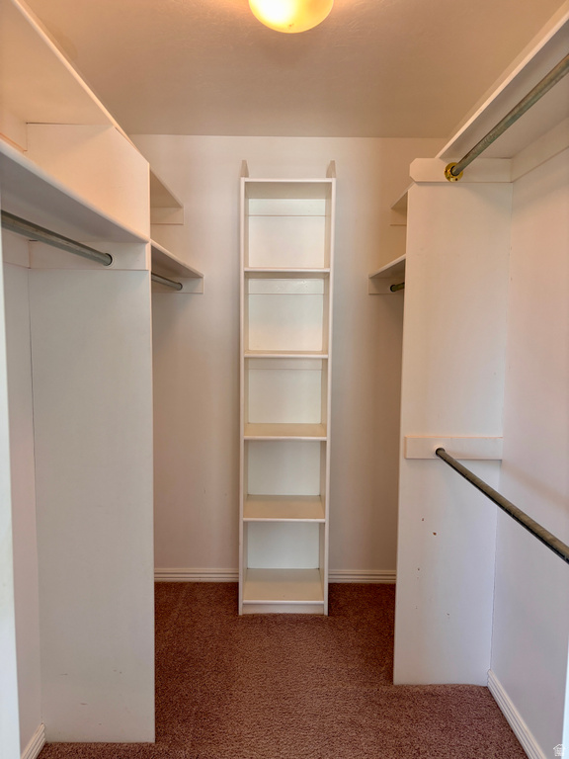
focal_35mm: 26
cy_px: 380
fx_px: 570
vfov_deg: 67.3
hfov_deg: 53.1
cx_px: 284
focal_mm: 5.96
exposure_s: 1/60
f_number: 1.6
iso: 100
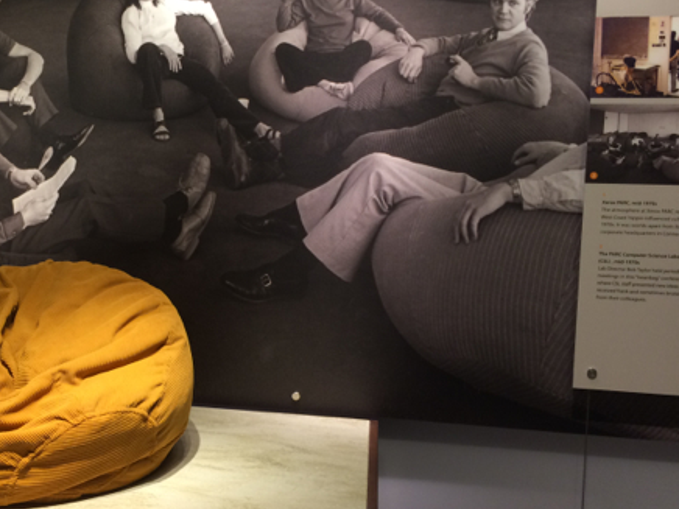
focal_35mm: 44
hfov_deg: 42.2
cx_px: 209
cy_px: 257
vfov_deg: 32.9
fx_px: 863
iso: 100
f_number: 2.2
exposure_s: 1/30
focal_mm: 4.12
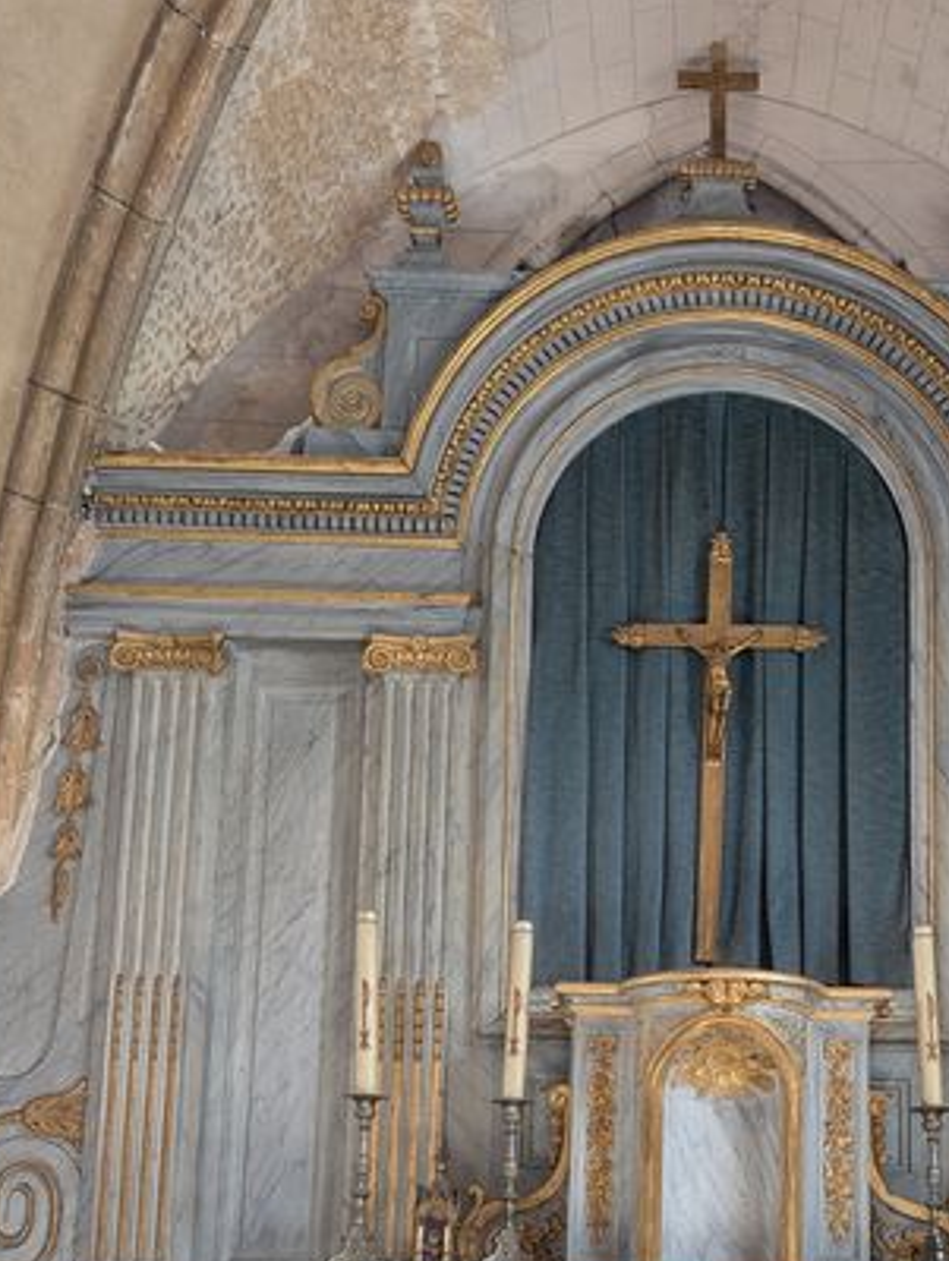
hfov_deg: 33.9
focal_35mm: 42
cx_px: 686
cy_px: 1040
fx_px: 1532
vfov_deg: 42.4
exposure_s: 1/38.4
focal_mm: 6.9
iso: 194
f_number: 1.68
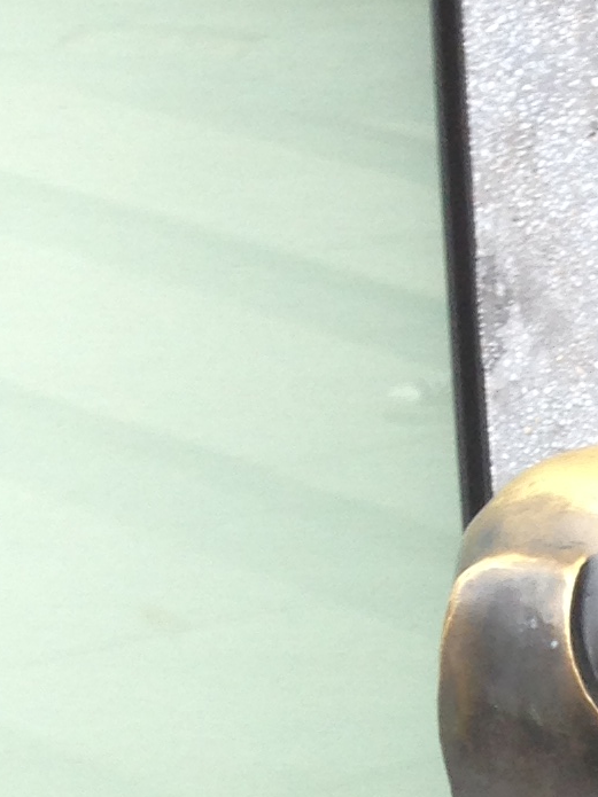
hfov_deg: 8.8
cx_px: 1352
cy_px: 1555
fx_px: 3571
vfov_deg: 11.6
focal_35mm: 155
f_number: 2.4
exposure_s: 1/125
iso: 50
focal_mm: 4.13
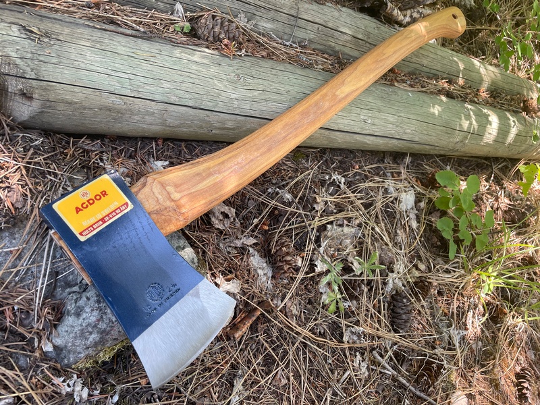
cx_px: 270
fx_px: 406
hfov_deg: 67.3
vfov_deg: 53.1
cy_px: 202
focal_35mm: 26
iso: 40
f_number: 1.6
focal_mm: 4.2
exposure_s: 1/121
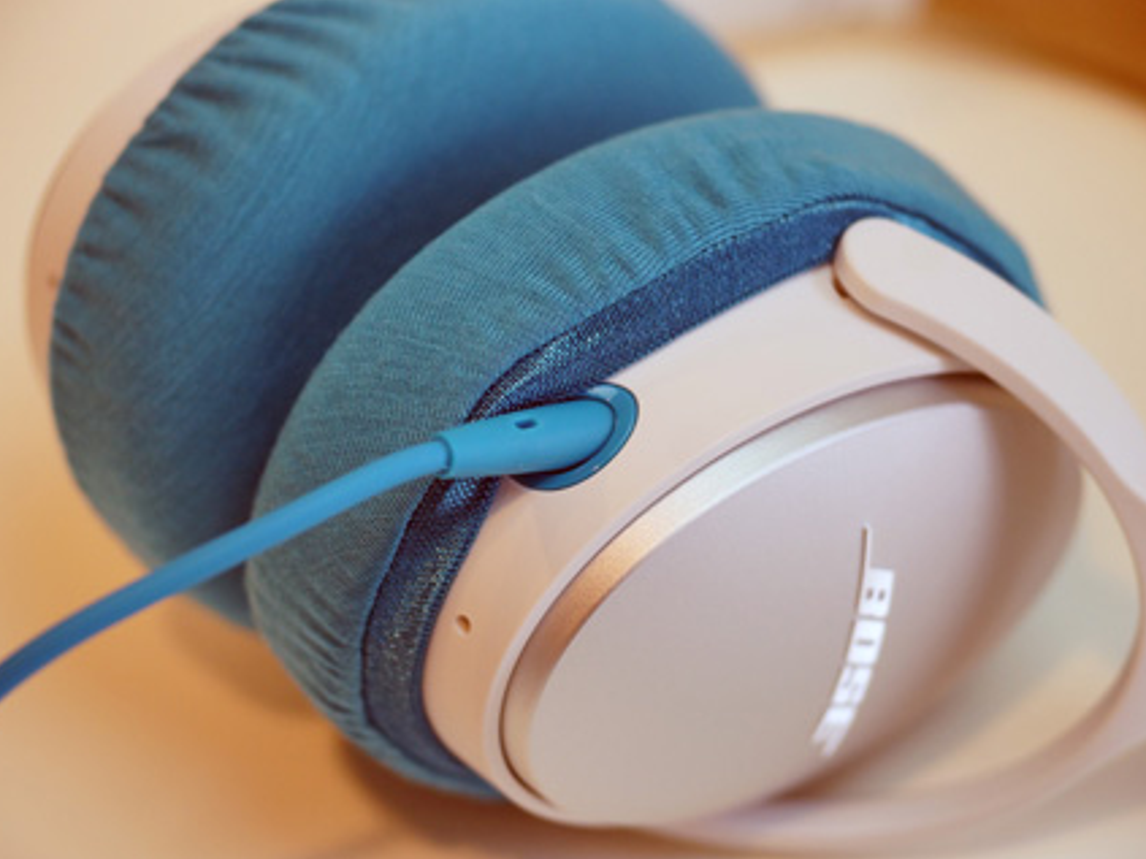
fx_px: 4336
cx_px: 566
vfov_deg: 11.3
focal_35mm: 131
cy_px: 431
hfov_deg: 15.1
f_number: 4.5
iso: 400
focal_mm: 80
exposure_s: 1/125
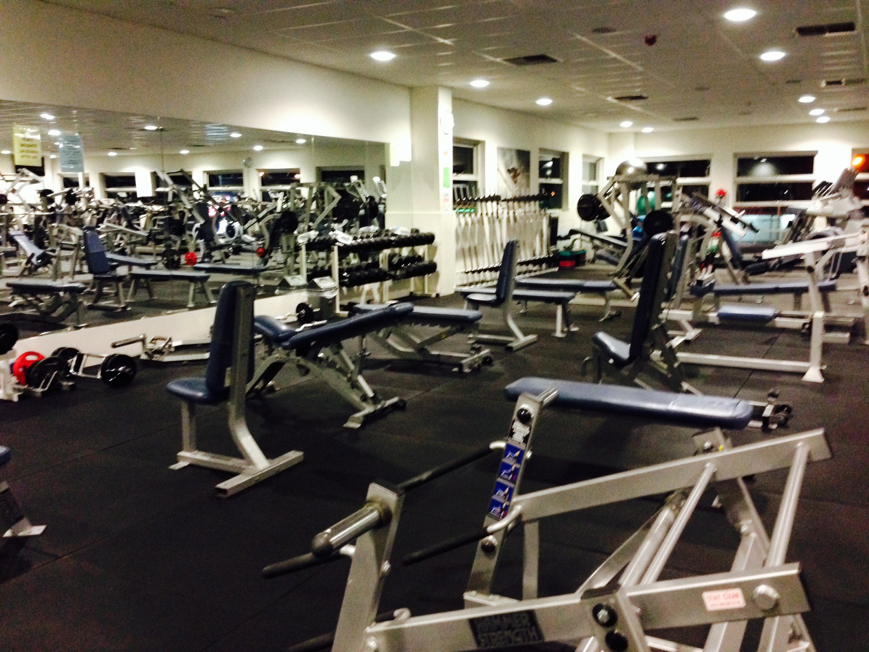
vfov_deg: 42.9
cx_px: 434
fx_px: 828
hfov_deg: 55.4
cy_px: 326
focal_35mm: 33
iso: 500
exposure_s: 1/15
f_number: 2.4
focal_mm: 4.12
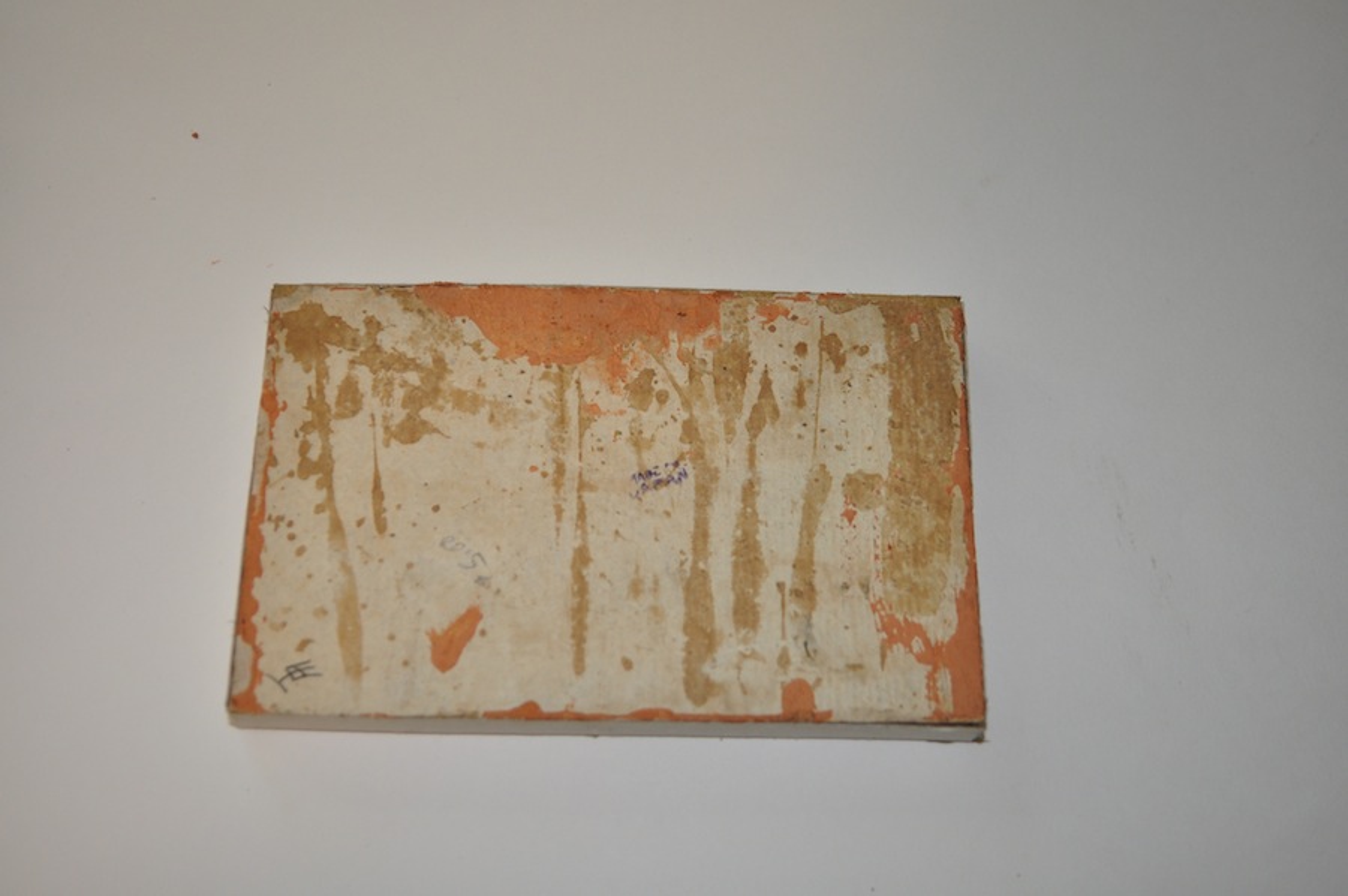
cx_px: 674
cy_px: 448
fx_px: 1571
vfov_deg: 31.8
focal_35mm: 42
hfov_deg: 46.4
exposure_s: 1/60
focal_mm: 28
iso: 400
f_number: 3.5
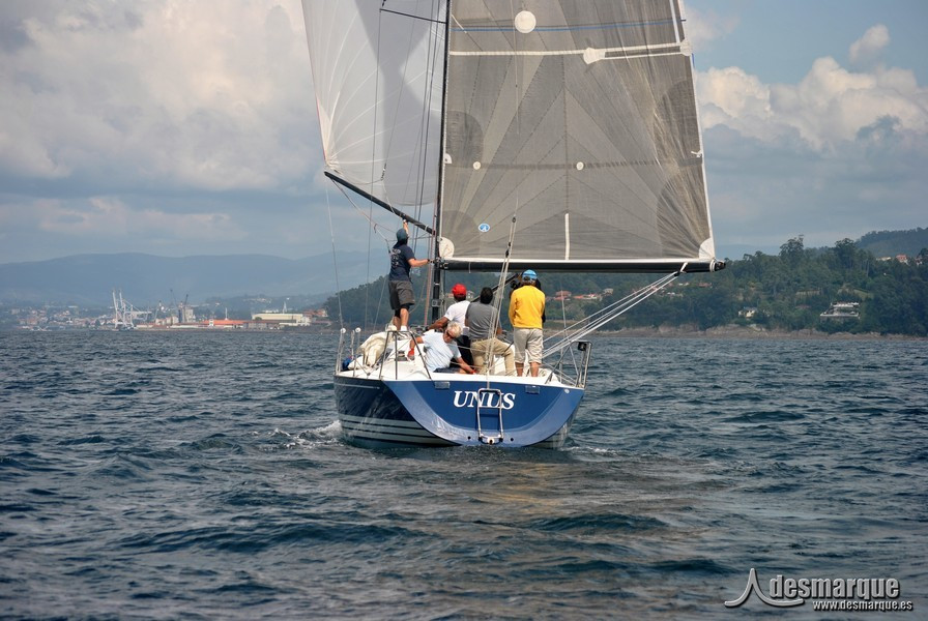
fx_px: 3330
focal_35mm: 129
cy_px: 310
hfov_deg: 15.9
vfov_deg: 10.7
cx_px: 464
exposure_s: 1/500
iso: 100
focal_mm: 86
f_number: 5.6
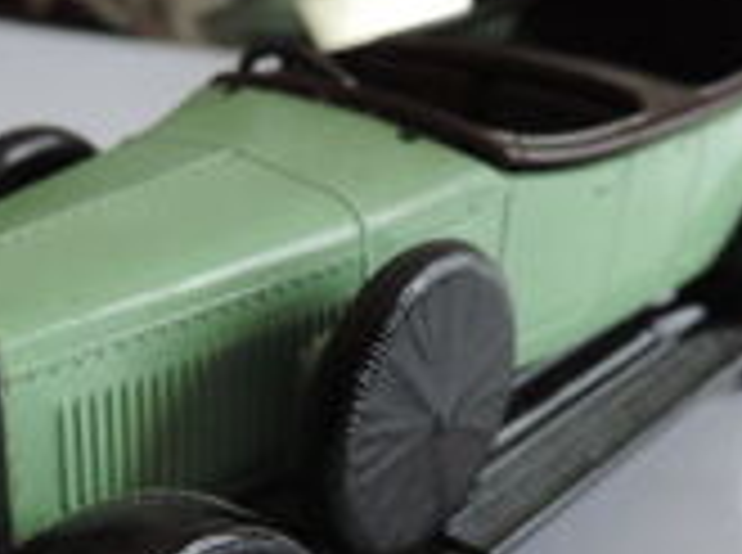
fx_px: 1497
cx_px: 252
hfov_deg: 27.7
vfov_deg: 20.8
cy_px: 414
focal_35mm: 70
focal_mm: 4.3
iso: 80
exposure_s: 1/100
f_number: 3
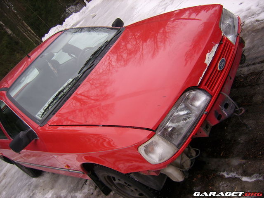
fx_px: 267
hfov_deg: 52.6
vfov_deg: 40.7
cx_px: 132
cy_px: 99
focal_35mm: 35
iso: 100
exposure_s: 1/162
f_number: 2.8
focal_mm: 5.95
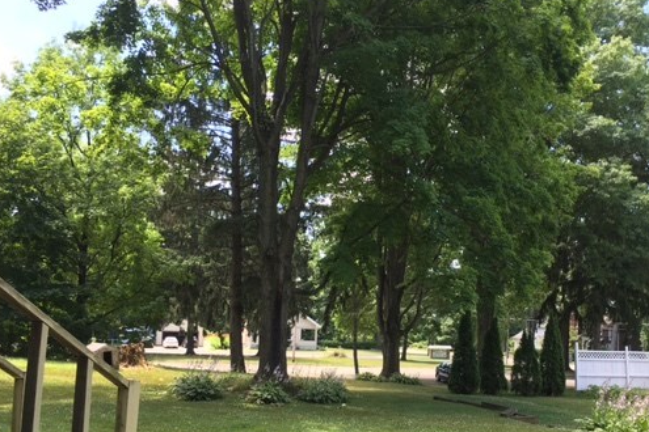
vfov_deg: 33.8
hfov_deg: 49.2
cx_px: 392
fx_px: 703
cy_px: 298
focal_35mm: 39
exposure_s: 1/120
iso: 25
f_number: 2.2
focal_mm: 4.15
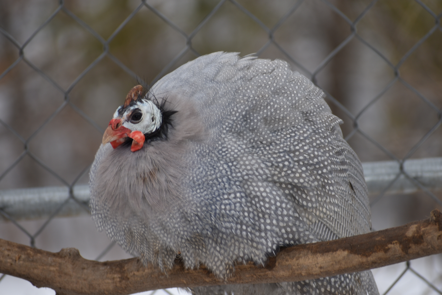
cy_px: 148
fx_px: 5525
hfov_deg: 4.6
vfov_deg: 3.1
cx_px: 221
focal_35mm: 450
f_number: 6.3
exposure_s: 1/200
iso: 100
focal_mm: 300
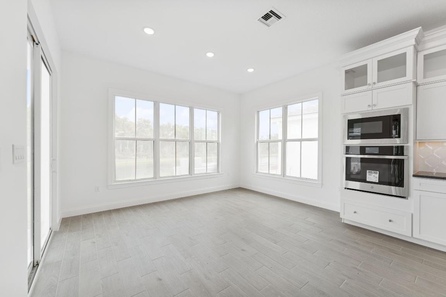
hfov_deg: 104.3
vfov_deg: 81.2
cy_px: 148
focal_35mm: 14
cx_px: 223
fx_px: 173
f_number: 8
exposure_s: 1/25
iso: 160
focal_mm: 14
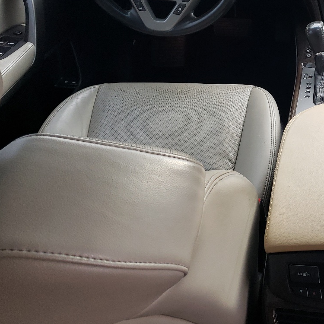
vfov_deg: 34.2
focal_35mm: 49
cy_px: 97
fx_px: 519
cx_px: 330
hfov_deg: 31.8
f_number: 1.5
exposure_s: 1/100
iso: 85
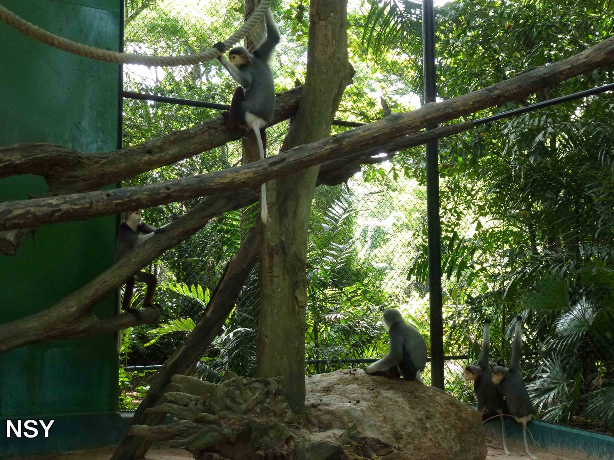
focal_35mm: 45
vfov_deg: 32.2
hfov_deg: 42.1
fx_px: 798
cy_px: 230
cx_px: 307
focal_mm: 8
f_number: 4
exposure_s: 1/80
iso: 320
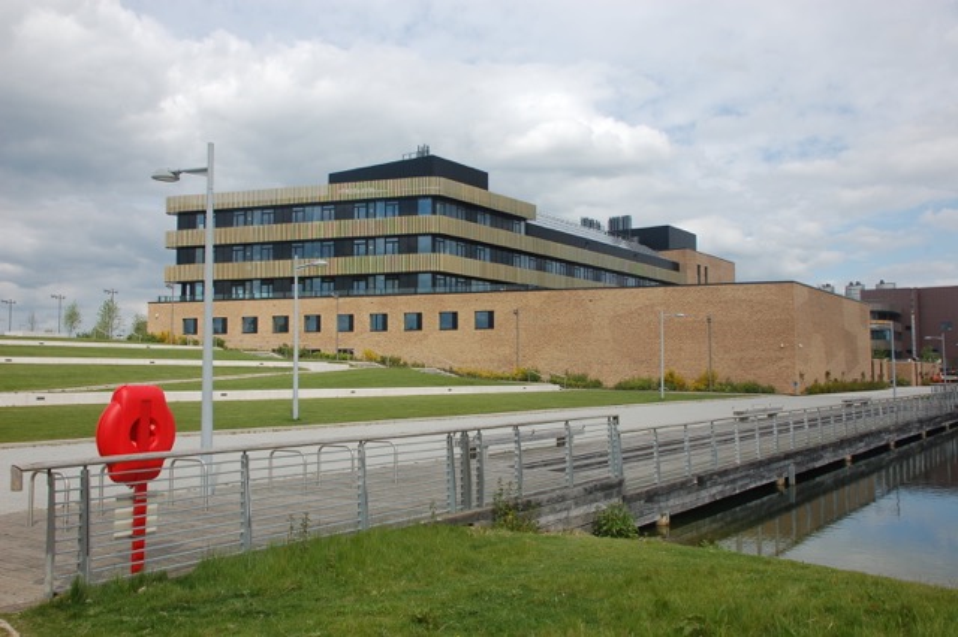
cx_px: 479
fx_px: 878
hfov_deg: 57.2
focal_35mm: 33
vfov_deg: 39.9
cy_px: 318
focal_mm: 22
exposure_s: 1/320
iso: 200
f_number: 9
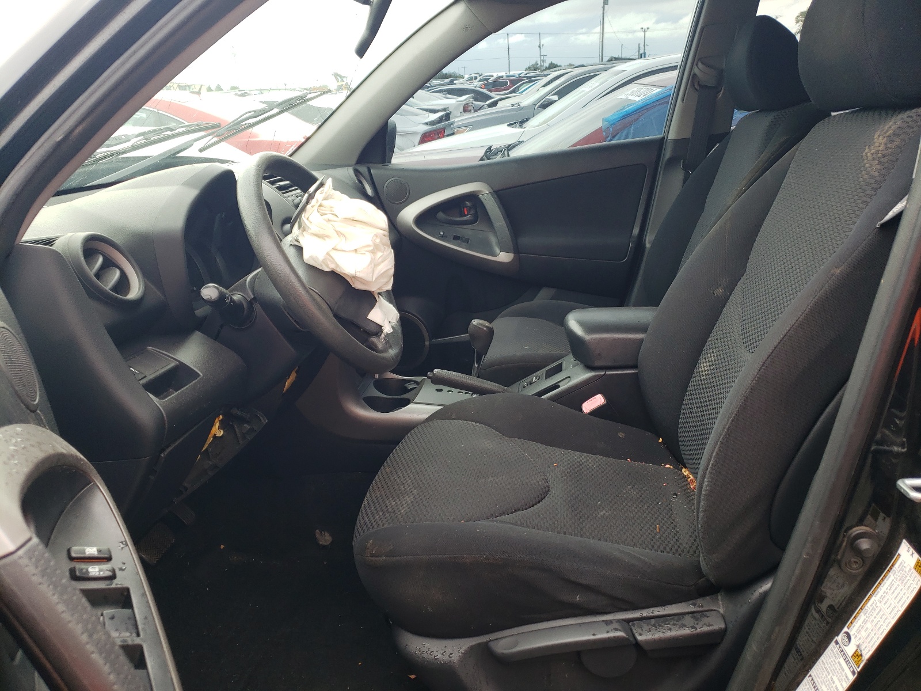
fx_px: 692
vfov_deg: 53.1
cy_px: 346
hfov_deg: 67.3
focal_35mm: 26
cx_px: 460
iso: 50
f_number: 1.5
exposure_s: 1/345
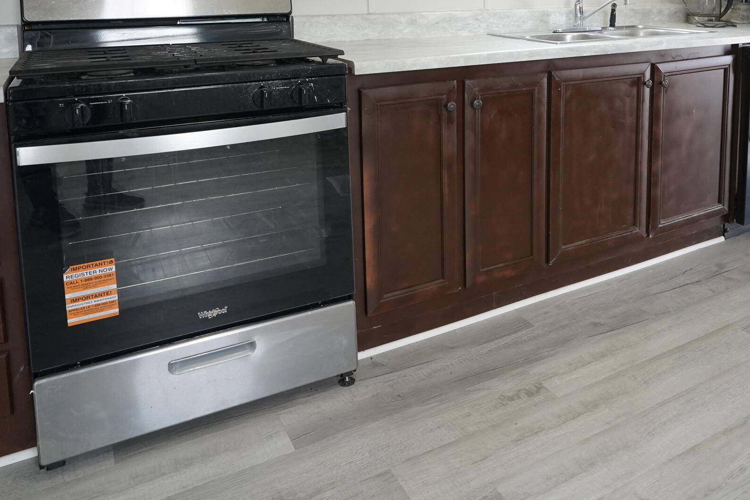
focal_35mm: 32
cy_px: 45
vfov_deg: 38.2
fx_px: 667
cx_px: 545
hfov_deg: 56.4
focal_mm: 17
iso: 2500
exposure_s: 1/100
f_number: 5
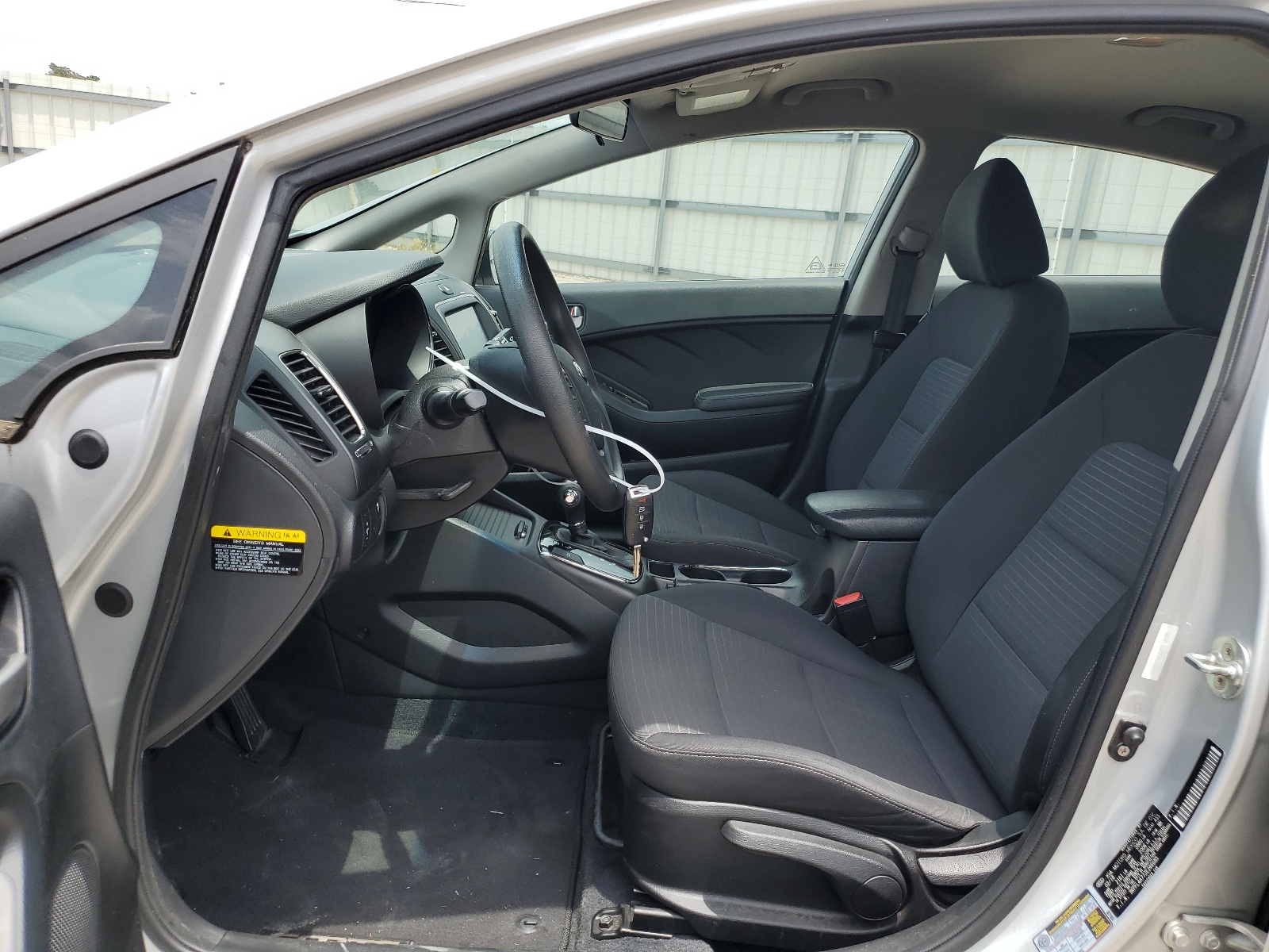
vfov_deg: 53.1
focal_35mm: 26
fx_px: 953
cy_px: 476
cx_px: 634
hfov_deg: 67.3
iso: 50
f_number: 1.5
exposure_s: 1/1111
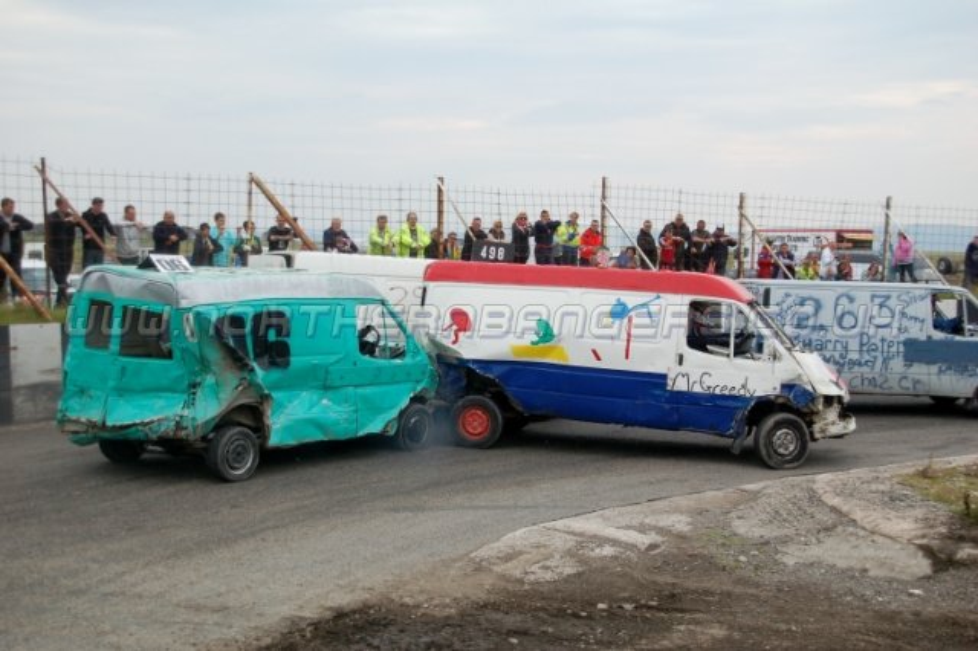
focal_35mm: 46
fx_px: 1263
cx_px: 489
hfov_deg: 42.3
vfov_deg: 28.9
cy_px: 326
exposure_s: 1/640
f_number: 4.5
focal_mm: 31
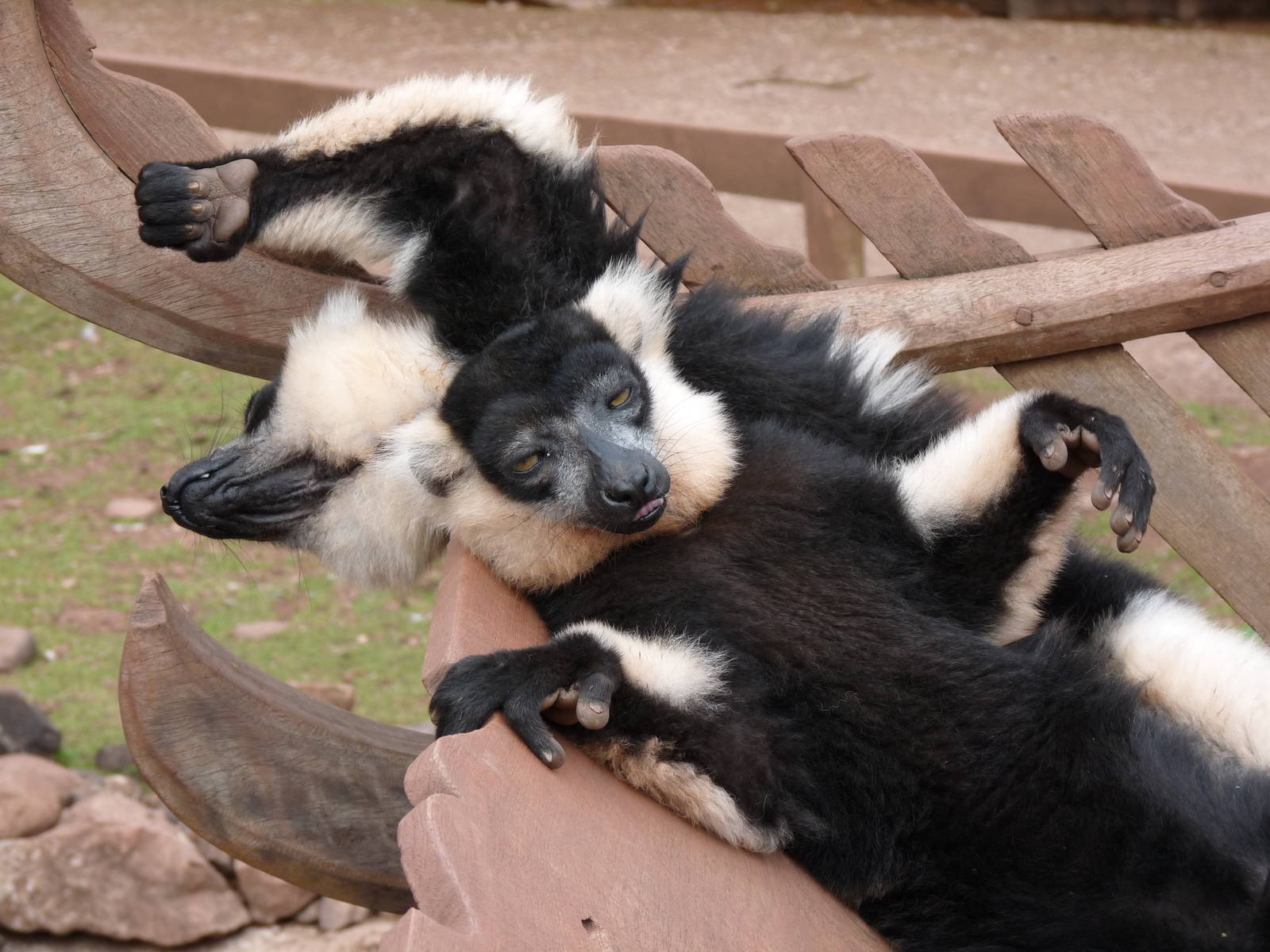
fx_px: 5503
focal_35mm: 150
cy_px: 476
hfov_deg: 13.2
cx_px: 635
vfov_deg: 9.9
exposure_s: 1/400
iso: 160
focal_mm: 26.7
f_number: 4.5
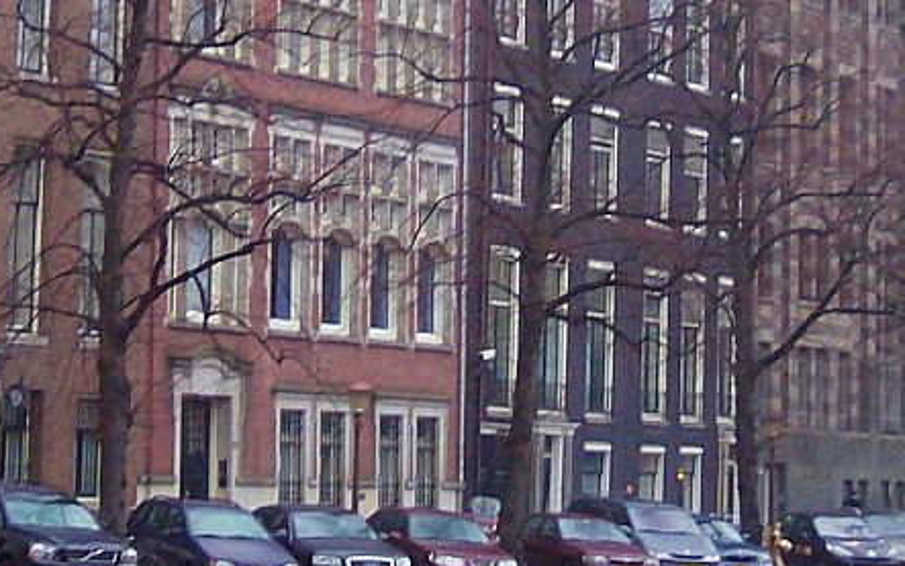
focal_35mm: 171
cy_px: -5
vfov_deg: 7.6
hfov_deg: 12.2
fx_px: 4218
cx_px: 268
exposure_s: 1/97.8
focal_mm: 11.6
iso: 123
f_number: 3.7
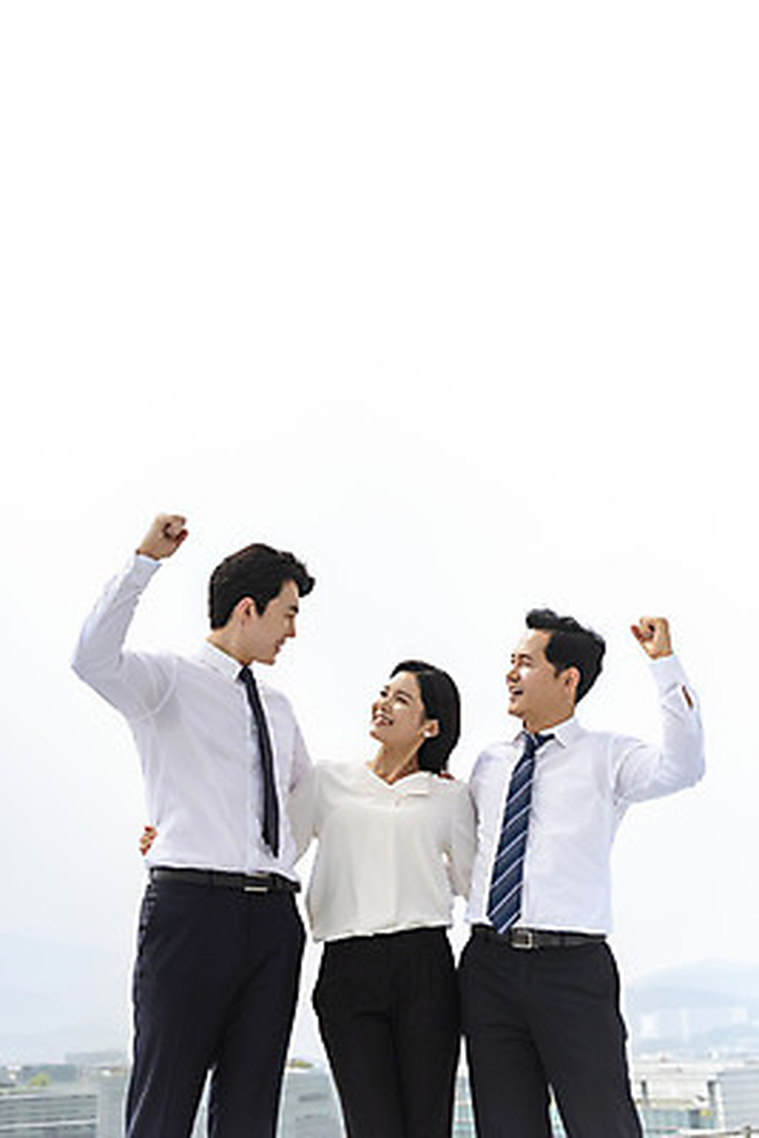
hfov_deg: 33.4
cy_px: 569
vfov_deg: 48.4
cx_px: 380
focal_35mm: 40
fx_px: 1264
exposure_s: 1/8000
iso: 400
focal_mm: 40
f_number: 2.8
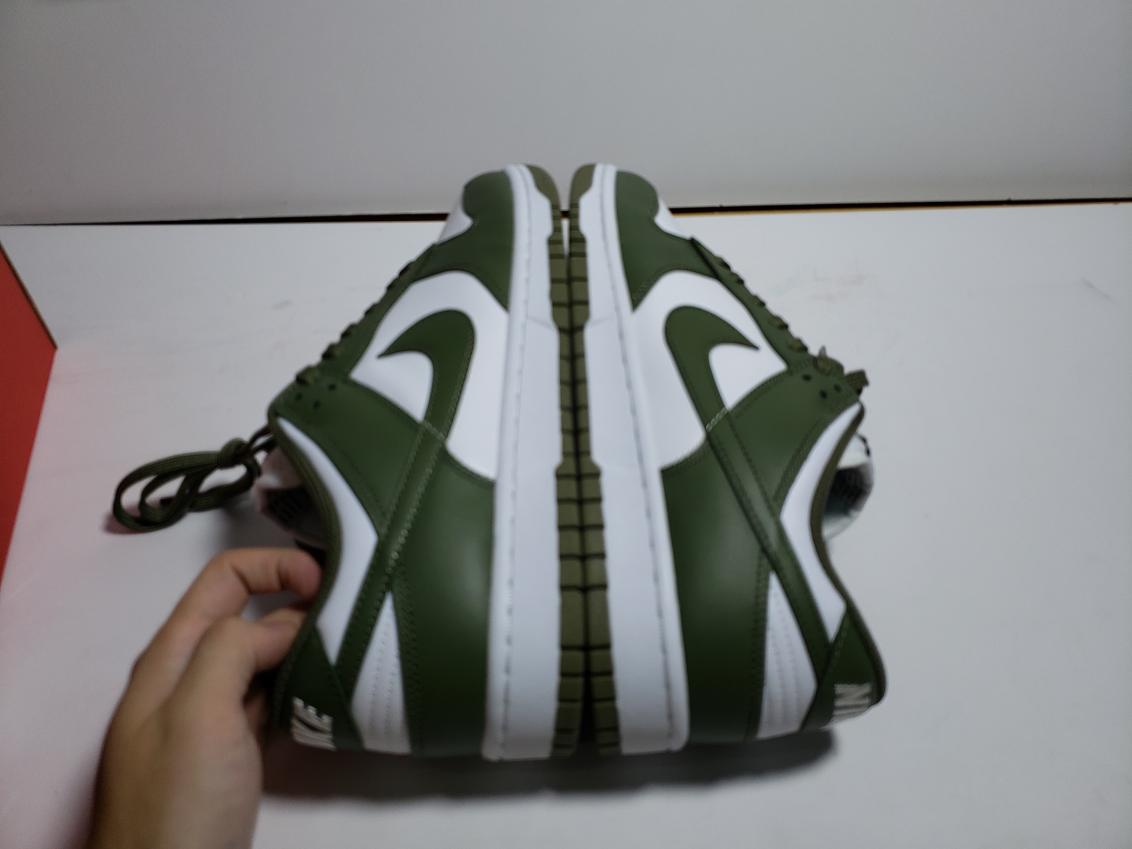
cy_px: 424
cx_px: 566
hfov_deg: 67.3
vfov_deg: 53.1
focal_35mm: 26
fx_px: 850
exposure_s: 1/820
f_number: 1.5
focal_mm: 4.3
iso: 50
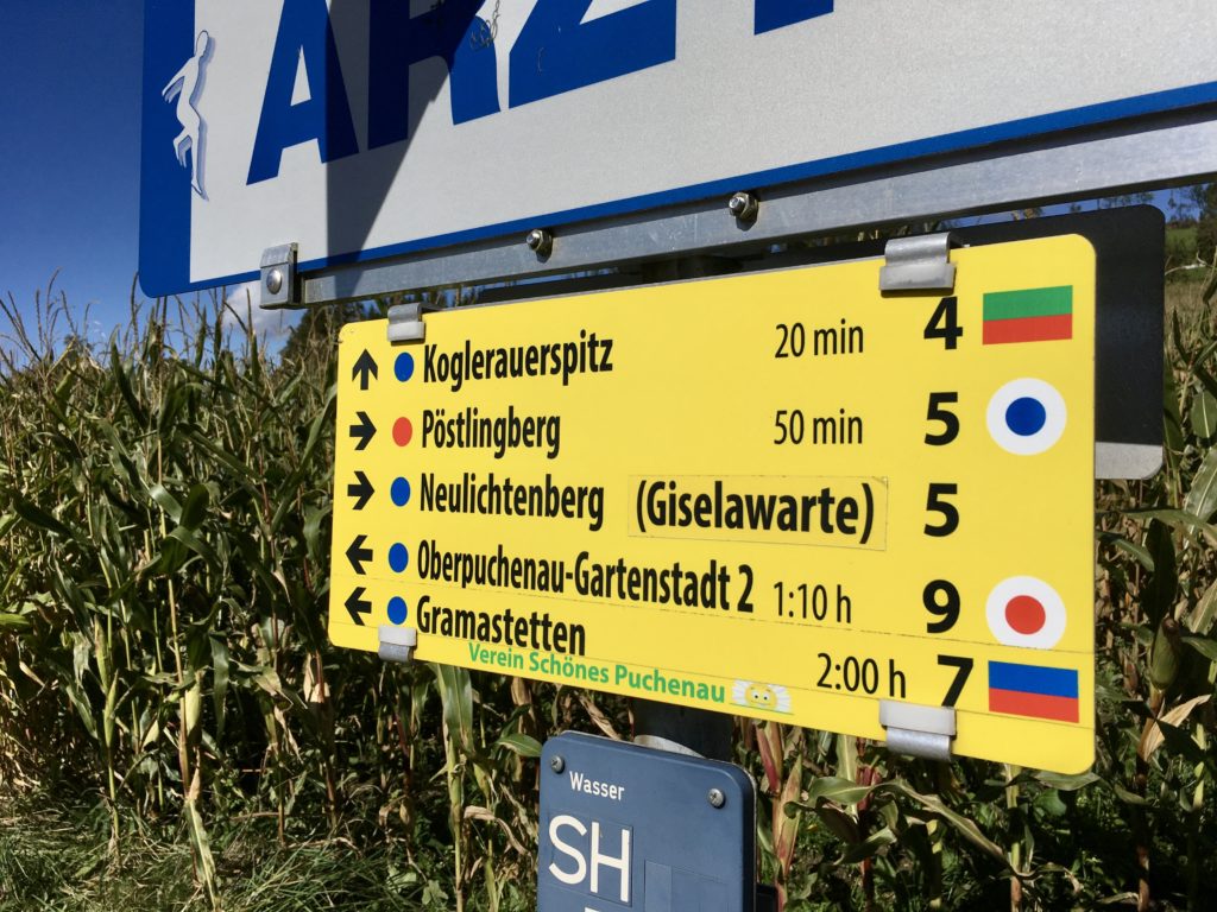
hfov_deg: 61.7
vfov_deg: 48.2
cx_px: 608
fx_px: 1020
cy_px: 456
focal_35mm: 29
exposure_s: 1/4808
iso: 25
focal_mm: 4.15
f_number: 2.2
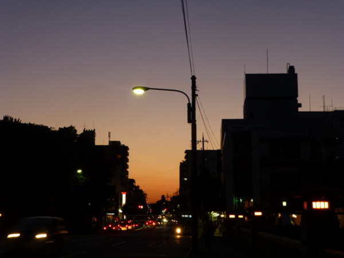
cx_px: 172
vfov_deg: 28.6
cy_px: 129
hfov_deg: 37.5
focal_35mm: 51
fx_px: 507
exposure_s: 1/10
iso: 100
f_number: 4.4
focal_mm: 9
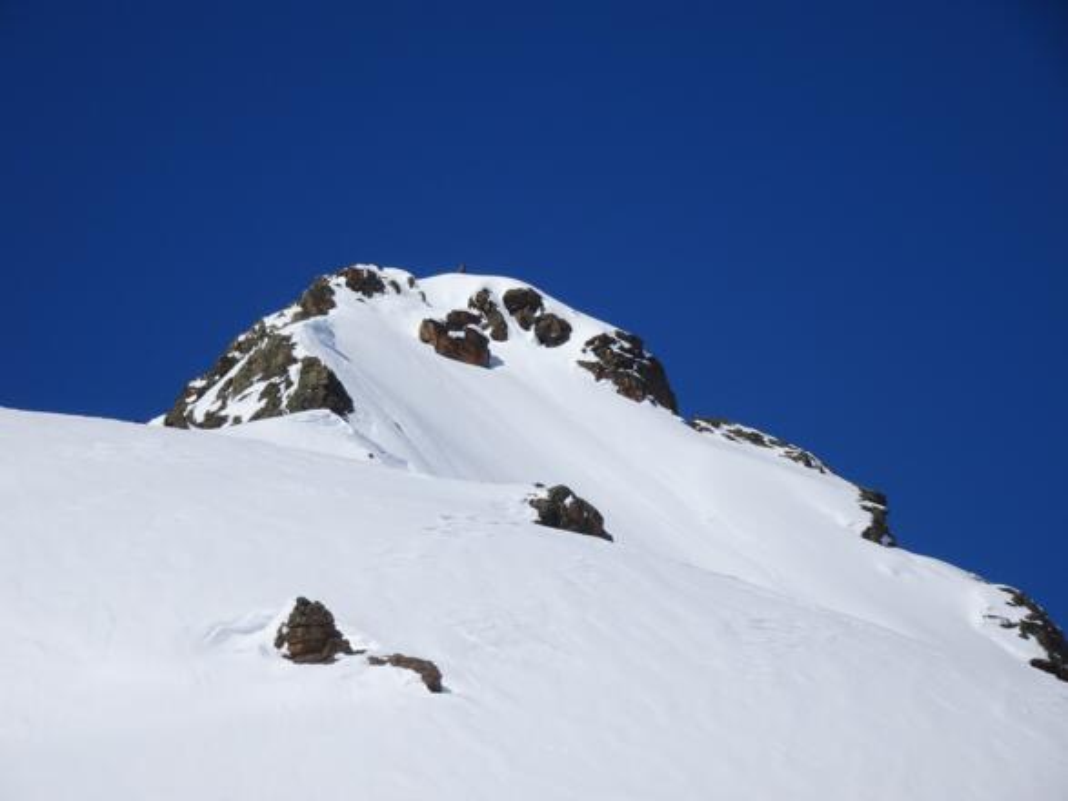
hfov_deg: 12.1
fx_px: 5028
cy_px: 400
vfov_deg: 9.1
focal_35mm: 163
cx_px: 534
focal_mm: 27.93
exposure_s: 1/1250
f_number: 5.6
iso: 80
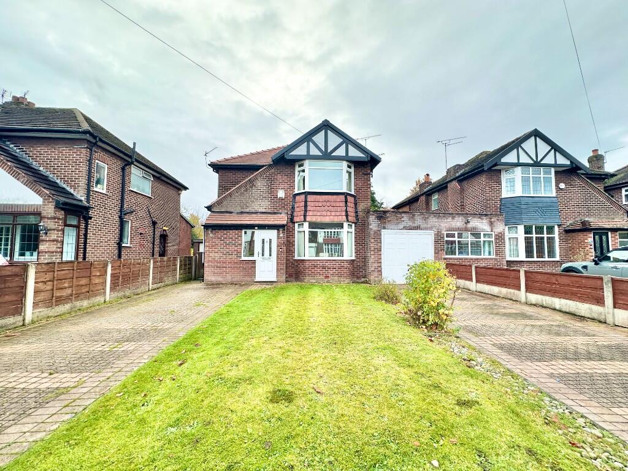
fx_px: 254
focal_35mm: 14
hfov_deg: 102.1
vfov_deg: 85.7
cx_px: 314
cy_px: 236
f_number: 2.2
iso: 40
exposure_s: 1/489
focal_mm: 2.22
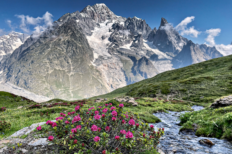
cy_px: 73
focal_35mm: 28
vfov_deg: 46.4
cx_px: 116
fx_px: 180
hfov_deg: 65.5
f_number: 1.6
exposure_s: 1/985
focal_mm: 5.1
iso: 32
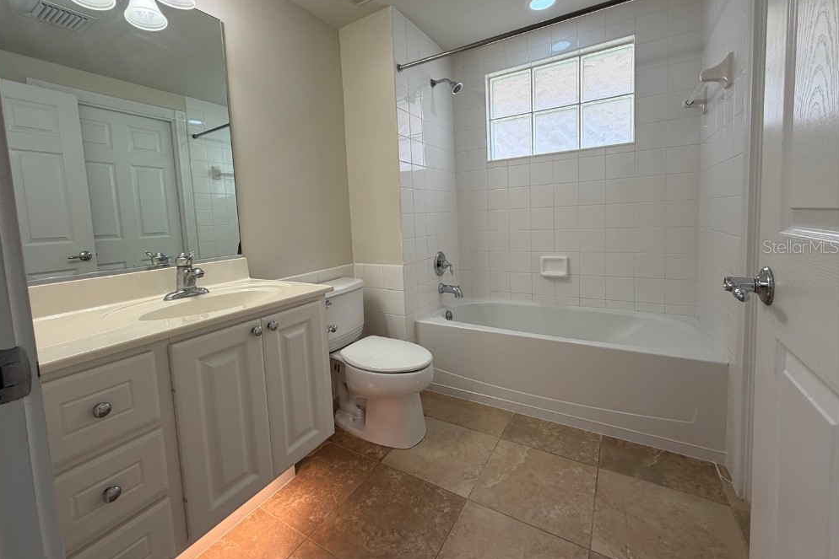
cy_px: 246
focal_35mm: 15
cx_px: 410
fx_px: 350
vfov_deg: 77.0
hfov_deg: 100.4
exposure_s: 1/120
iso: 100
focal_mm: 2.22
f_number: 2.2
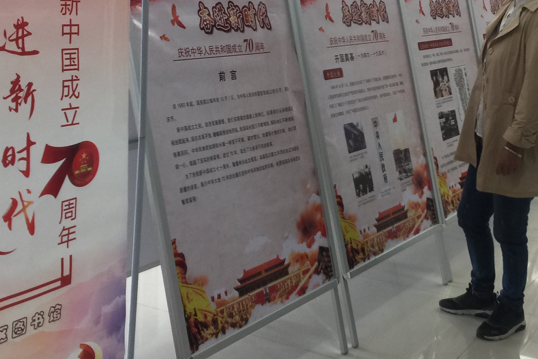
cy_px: 98
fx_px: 852
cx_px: 335
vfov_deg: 23.6
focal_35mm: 57
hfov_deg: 34.9
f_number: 2.2
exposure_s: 1/17
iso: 50
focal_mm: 4.15
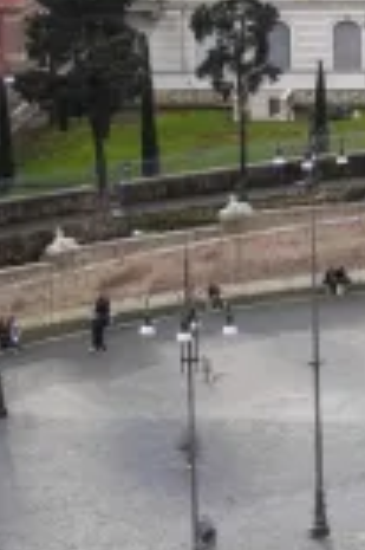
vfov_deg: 7.6
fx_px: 4115
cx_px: 719
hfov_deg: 5.0
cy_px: 562
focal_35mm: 270
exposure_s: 1/1.67
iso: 50
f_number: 18
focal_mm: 55
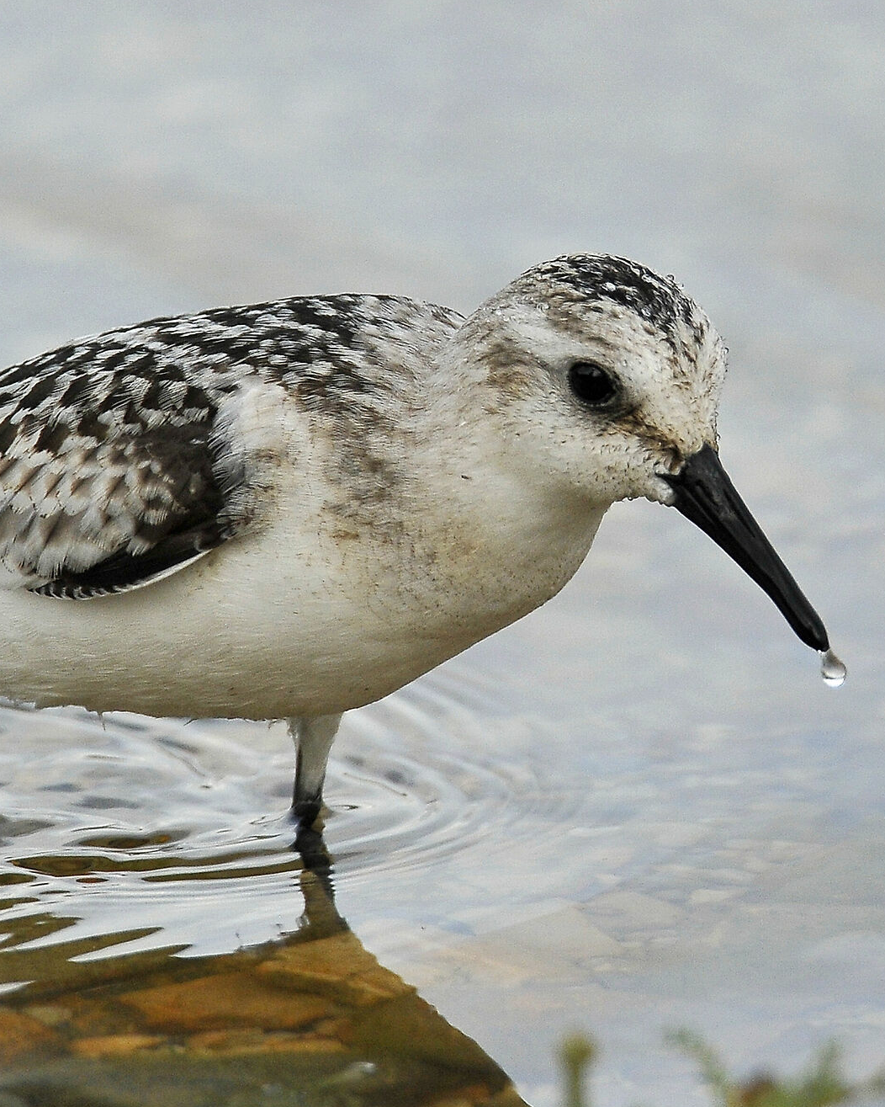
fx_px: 50421
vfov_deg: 1.3
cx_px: 326
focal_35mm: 1540
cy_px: 561
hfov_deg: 1.0
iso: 400
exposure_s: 1/1600
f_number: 7.1
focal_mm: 600
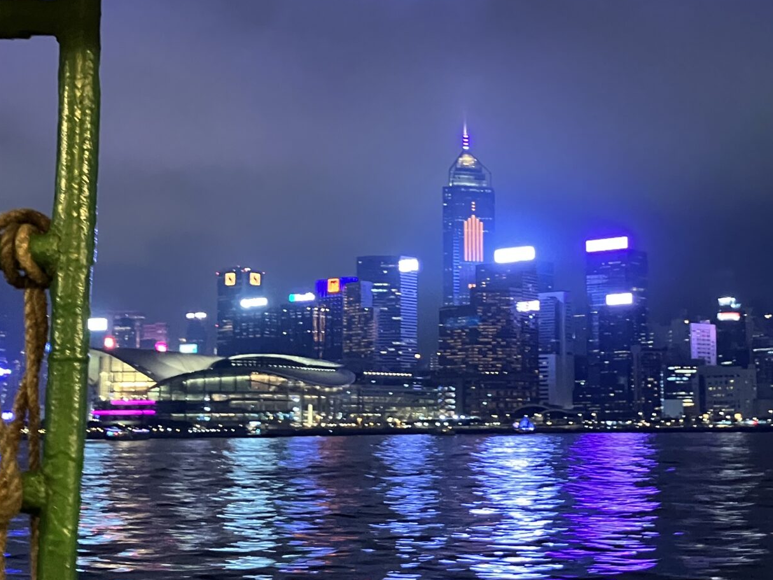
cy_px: 297
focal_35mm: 59
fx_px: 1317
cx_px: 496
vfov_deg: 24.8
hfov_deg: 32.5
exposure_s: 1/25
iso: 400
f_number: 1.8
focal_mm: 3.99
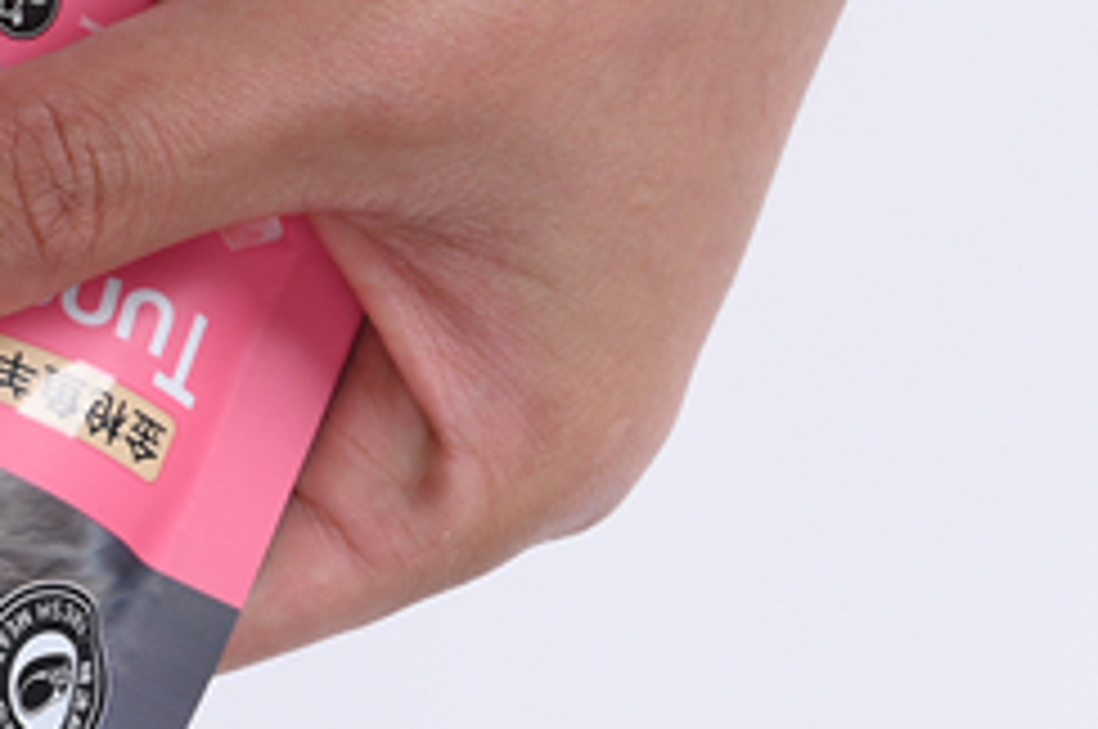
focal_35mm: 353
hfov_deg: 5.8
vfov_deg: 3.9
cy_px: 407
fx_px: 10752
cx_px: -603
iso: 160
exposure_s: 1/125
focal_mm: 86
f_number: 11
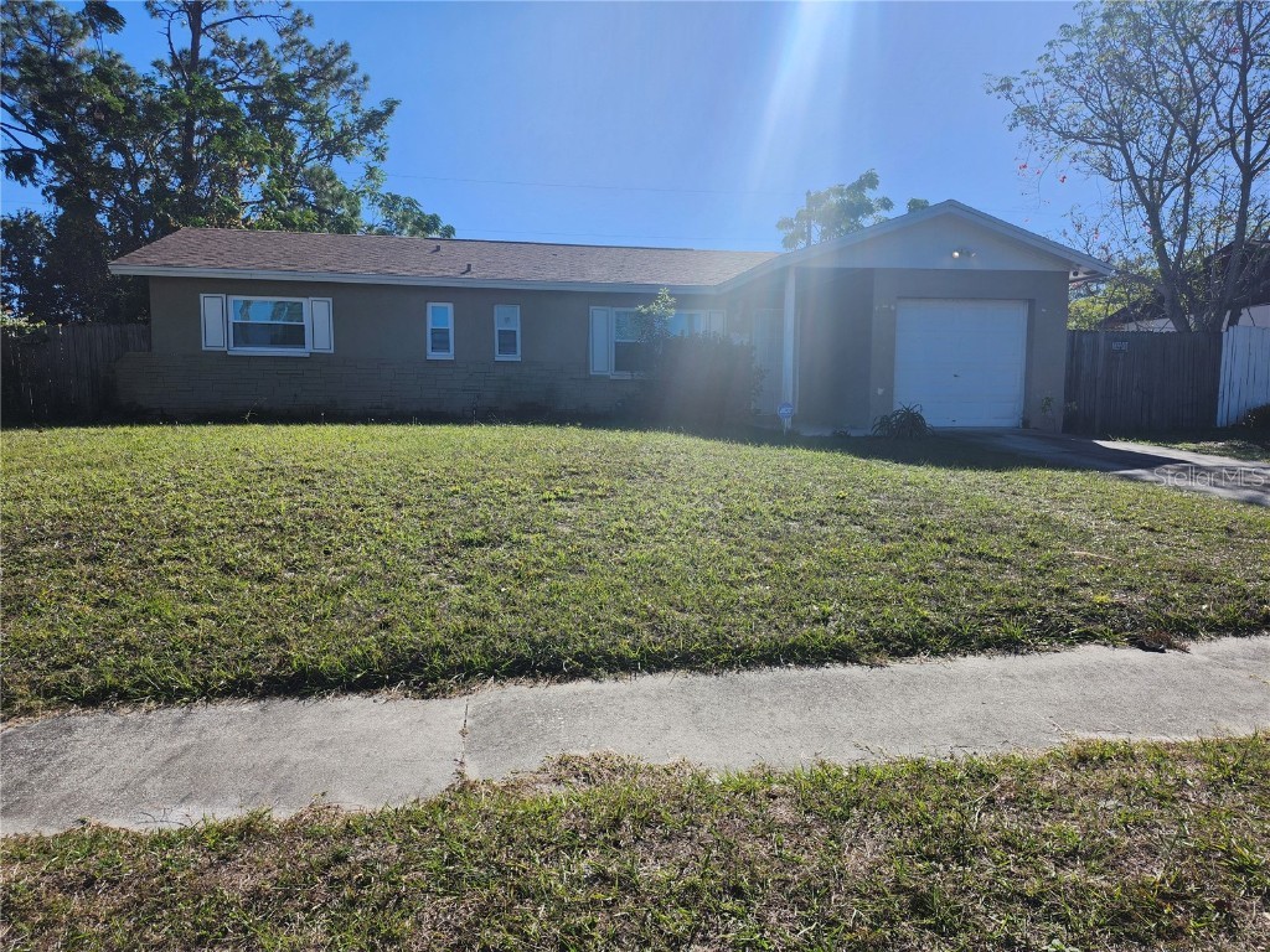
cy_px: 476
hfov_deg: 73.9
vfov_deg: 58.9
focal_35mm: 23
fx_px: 844
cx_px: 635
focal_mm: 5.54
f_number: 1.8
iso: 25
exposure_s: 1/2071
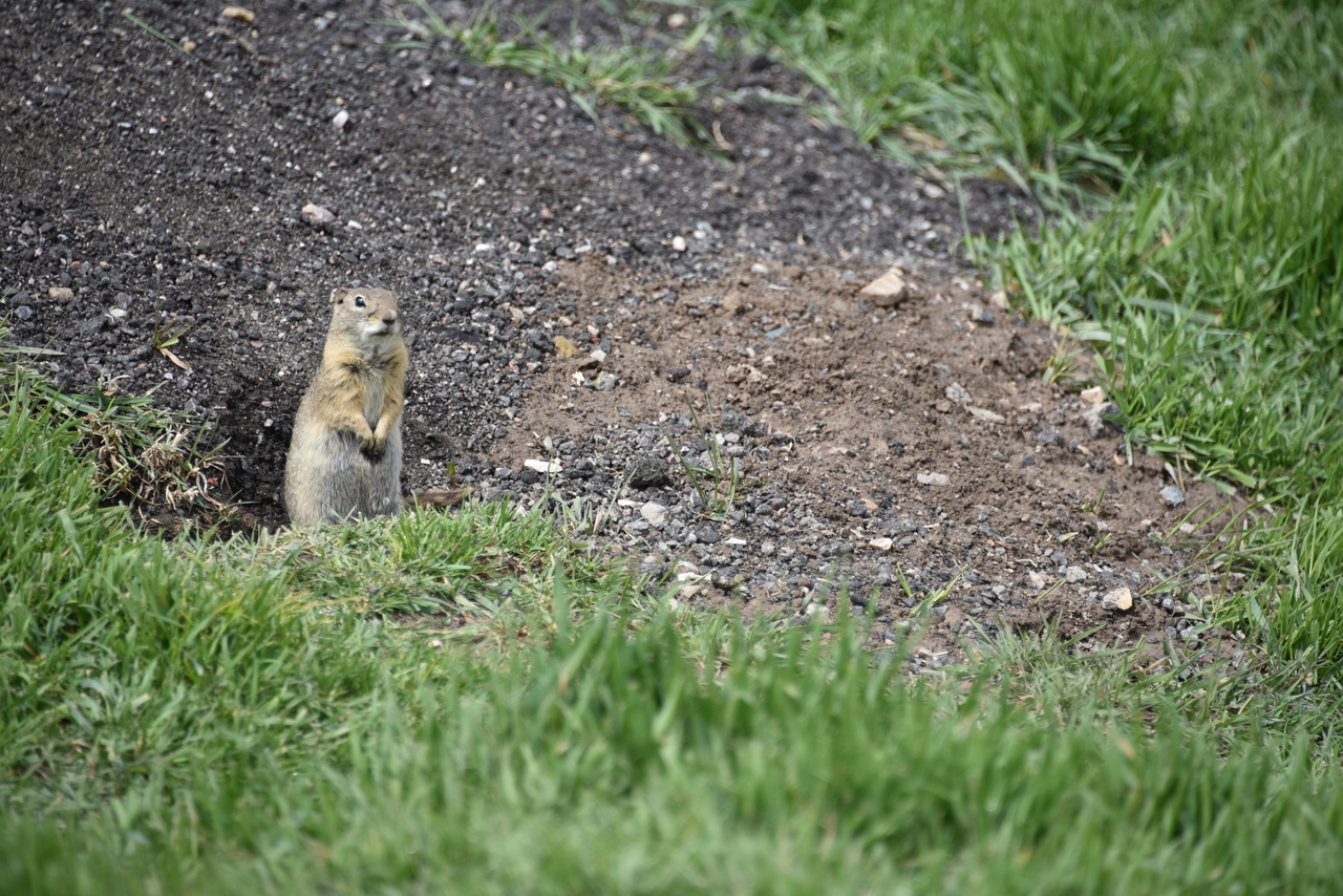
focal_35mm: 300
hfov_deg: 6.9
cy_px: 448
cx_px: 672
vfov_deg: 4.6
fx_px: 11193
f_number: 5.6
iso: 180
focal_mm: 300
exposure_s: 1/640
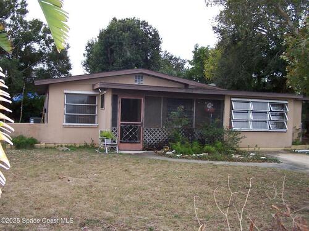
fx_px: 339
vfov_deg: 37.7
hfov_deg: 49.0
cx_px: 154
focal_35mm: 38
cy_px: 116
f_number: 2.8
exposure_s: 1/60
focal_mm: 6.3
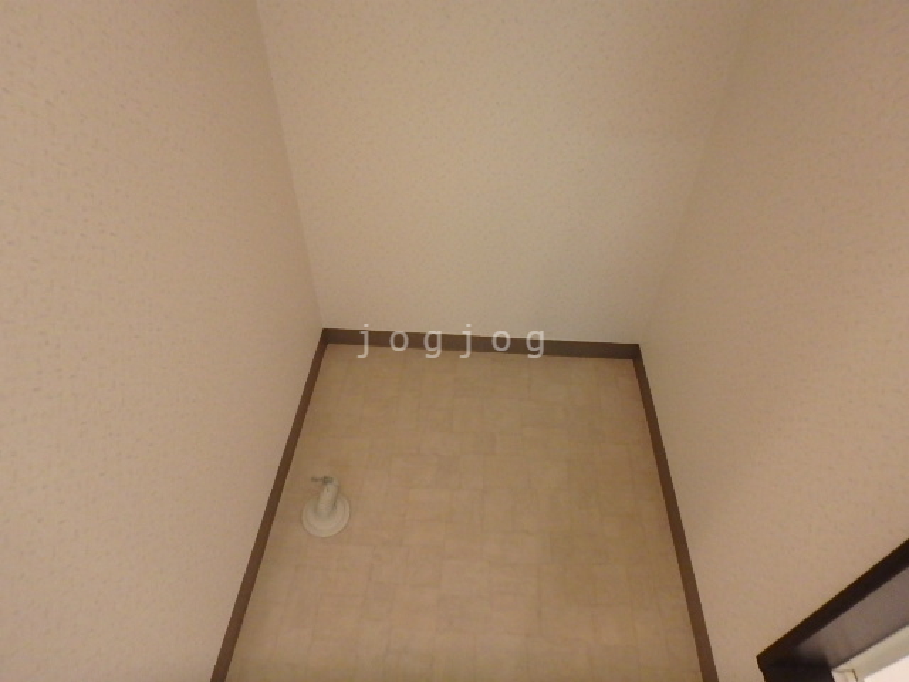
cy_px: 341
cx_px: 454
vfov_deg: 63.4
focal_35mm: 21
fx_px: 551
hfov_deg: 79.0
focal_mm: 3.7
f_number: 3.5
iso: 800
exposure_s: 1/25
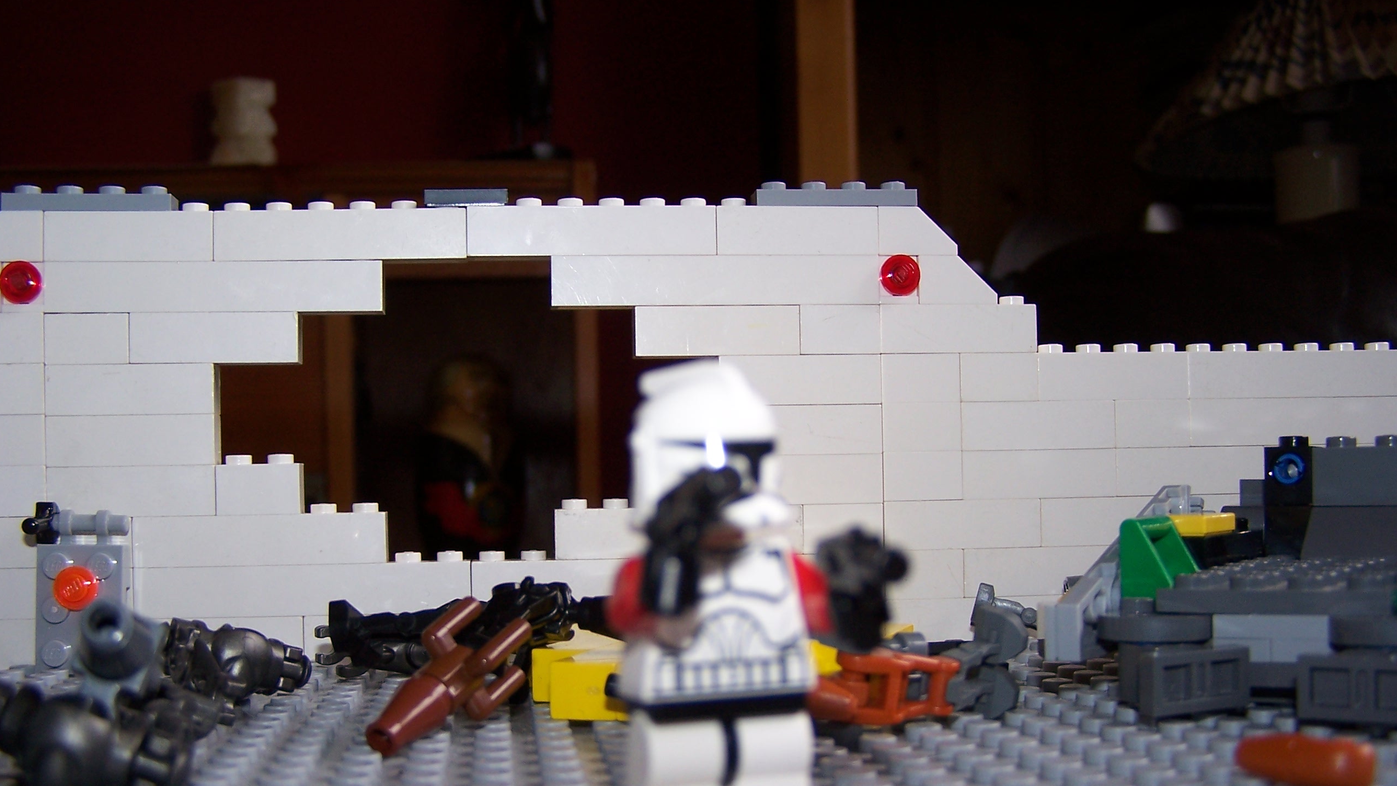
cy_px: 474
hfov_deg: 46.4
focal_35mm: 44
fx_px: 1630
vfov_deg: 27.0
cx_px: 700
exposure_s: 1/60
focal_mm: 6.7
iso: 80
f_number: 2.8
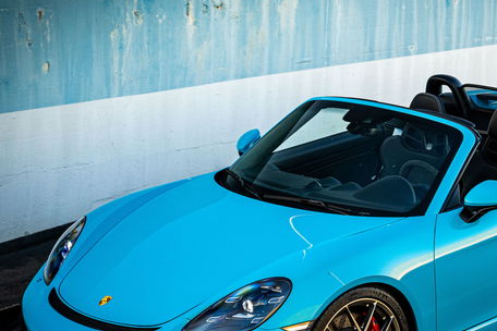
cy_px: 216
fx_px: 1629
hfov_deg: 17.3
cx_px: 366
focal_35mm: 118
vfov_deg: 11.6
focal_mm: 70
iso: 320
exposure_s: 1/160
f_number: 4
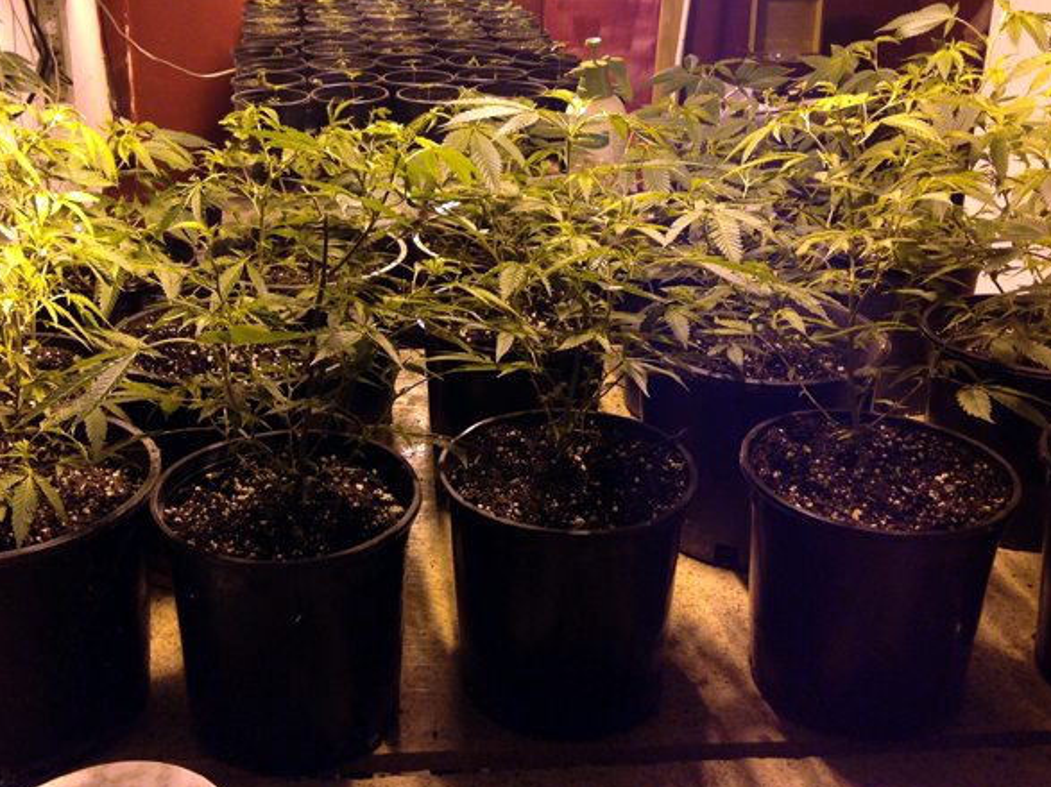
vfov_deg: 31.9
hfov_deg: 41.9
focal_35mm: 45
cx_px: 430
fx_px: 1366
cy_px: 261
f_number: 2.4
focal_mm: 4.12
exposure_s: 1/120
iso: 80
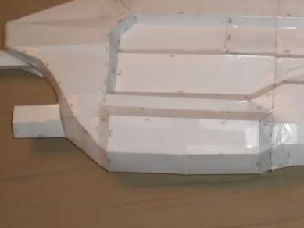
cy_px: 83
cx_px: 334
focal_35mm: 100
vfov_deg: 14.8
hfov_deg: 18.9
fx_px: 878
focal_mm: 6.3
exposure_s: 1/60
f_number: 3.1
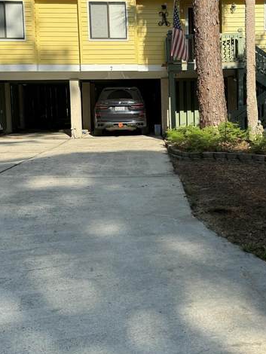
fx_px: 502
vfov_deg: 38.7
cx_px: 197
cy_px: 134
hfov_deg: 29.3
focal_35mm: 49
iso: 100
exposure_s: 1/2801
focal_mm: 6.76
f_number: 1.78
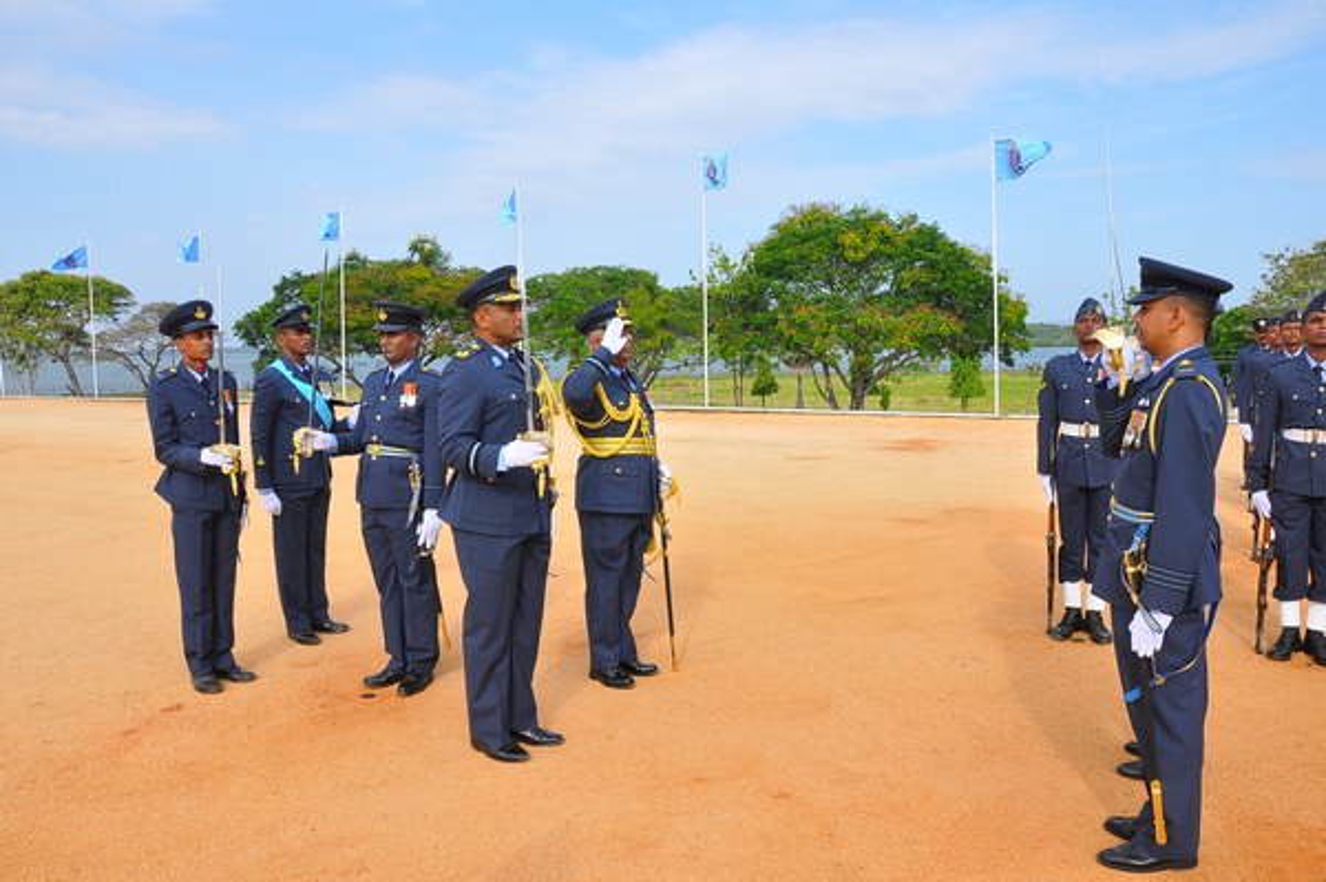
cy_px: 441
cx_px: 663
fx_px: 2208
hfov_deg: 33.4
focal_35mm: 60
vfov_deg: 22.6
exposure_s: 1/125
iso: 200
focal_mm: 40
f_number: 18
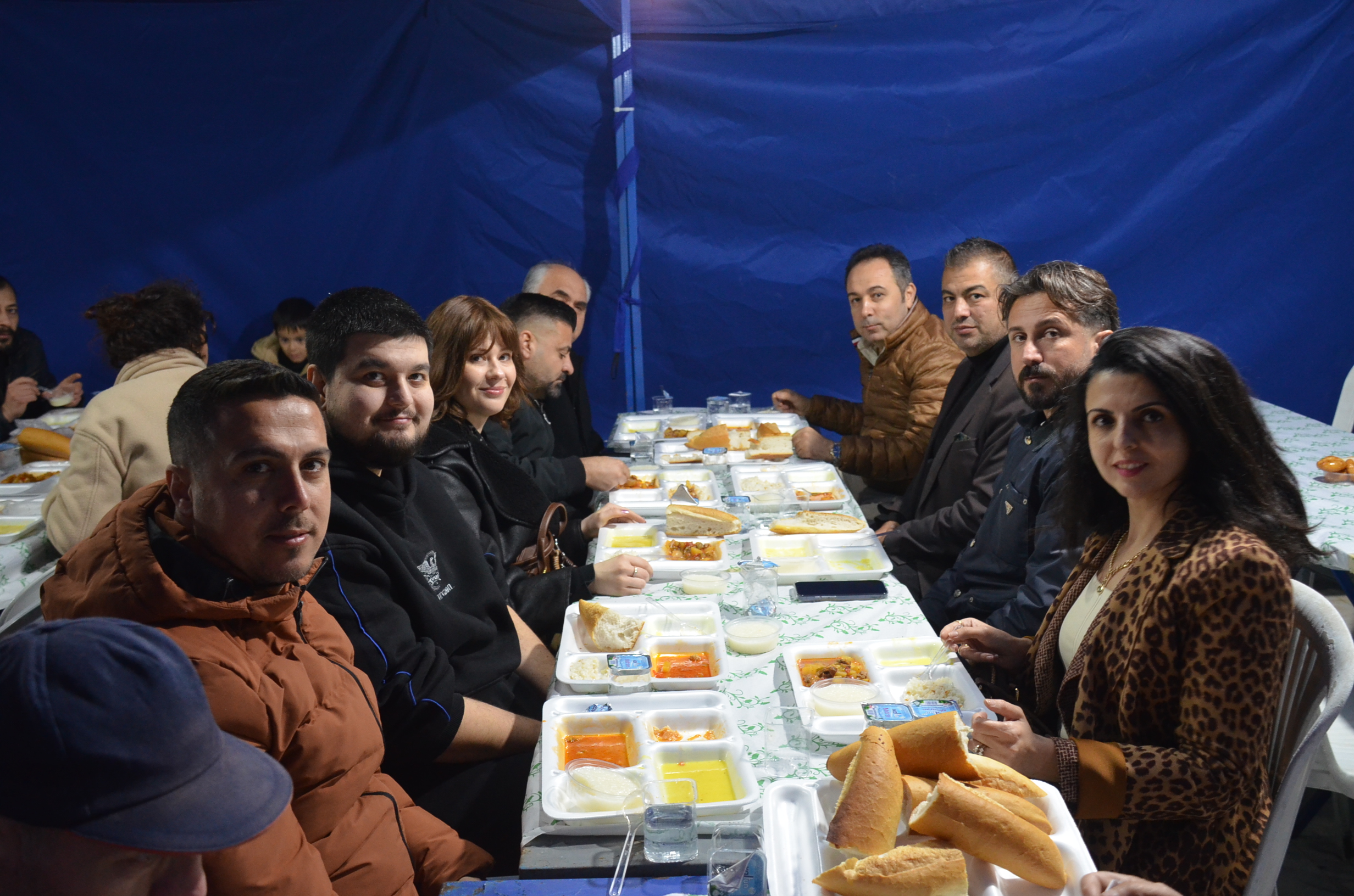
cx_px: 677
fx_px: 1239
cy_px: 448
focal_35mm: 33
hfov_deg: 57.3
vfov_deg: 39.8
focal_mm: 22
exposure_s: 1/30
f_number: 3.8
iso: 1400
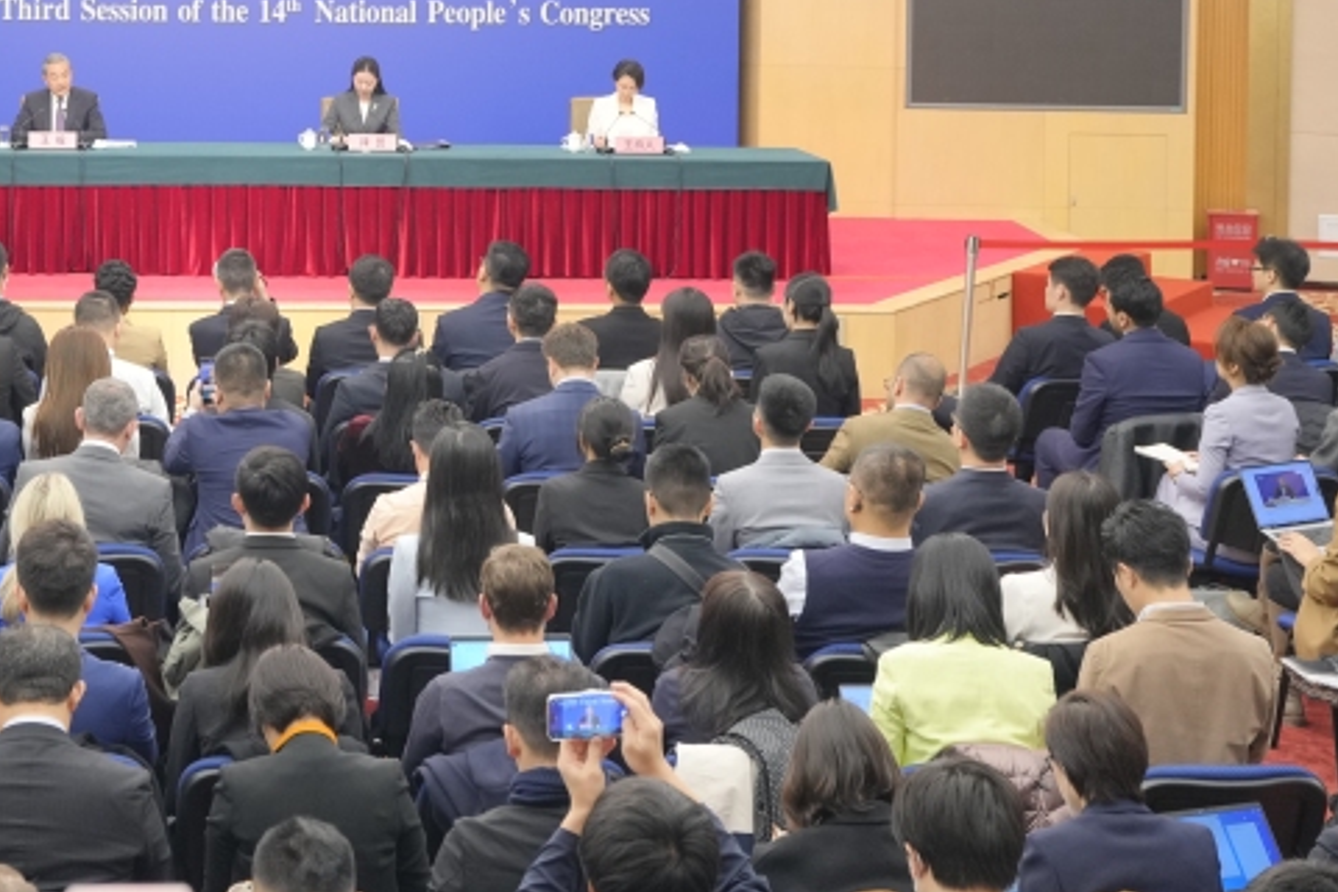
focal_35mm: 70
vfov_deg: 18.8
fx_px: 2601
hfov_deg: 28.1
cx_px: 209
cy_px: -36
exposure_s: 1/200
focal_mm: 28
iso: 800
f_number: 3.2
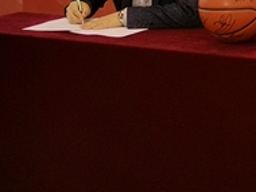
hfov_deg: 12.3
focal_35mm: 156
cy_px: -162
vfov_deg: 9.0
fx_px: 1152
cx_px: 338
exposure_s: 1/122
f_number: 1.8
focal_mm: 4.75
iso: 50
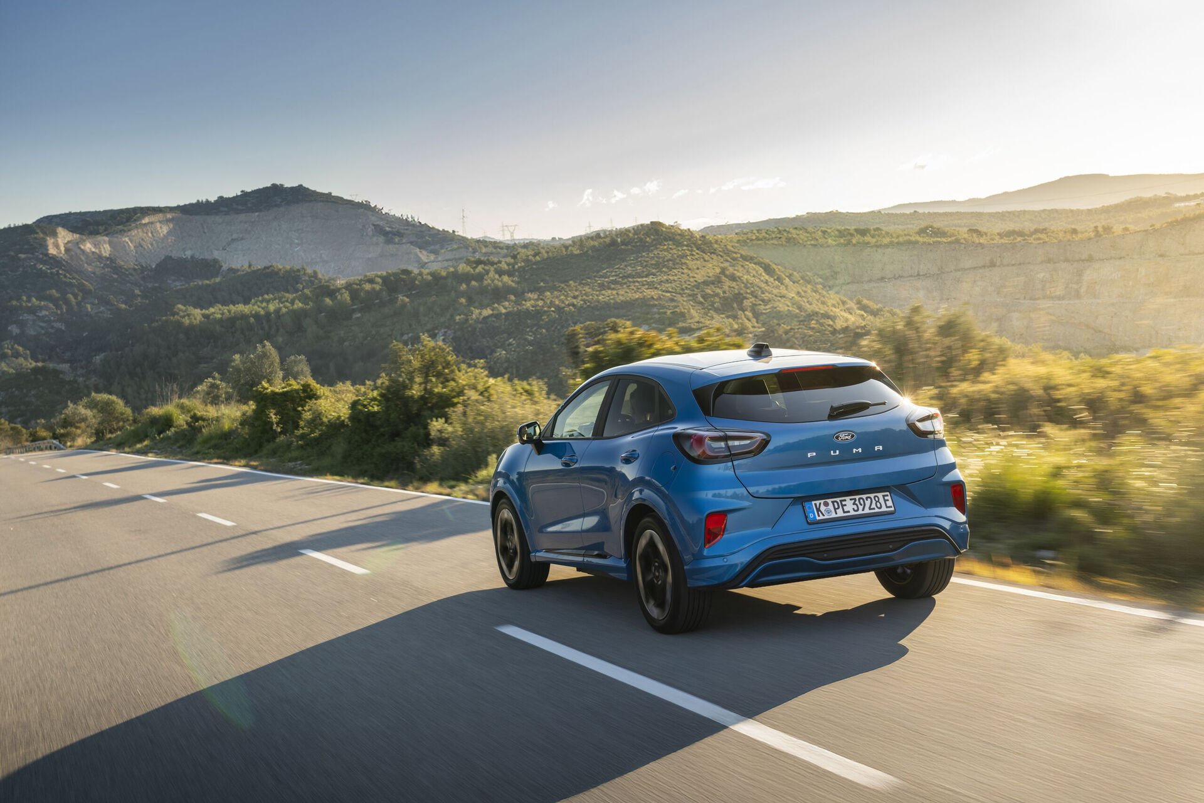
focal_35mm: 46
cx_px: 602
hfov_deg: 42.7
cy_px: 402
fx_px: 1538
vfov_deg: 29.2
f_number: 7.1
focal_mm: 46
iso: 50
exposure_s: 1/50
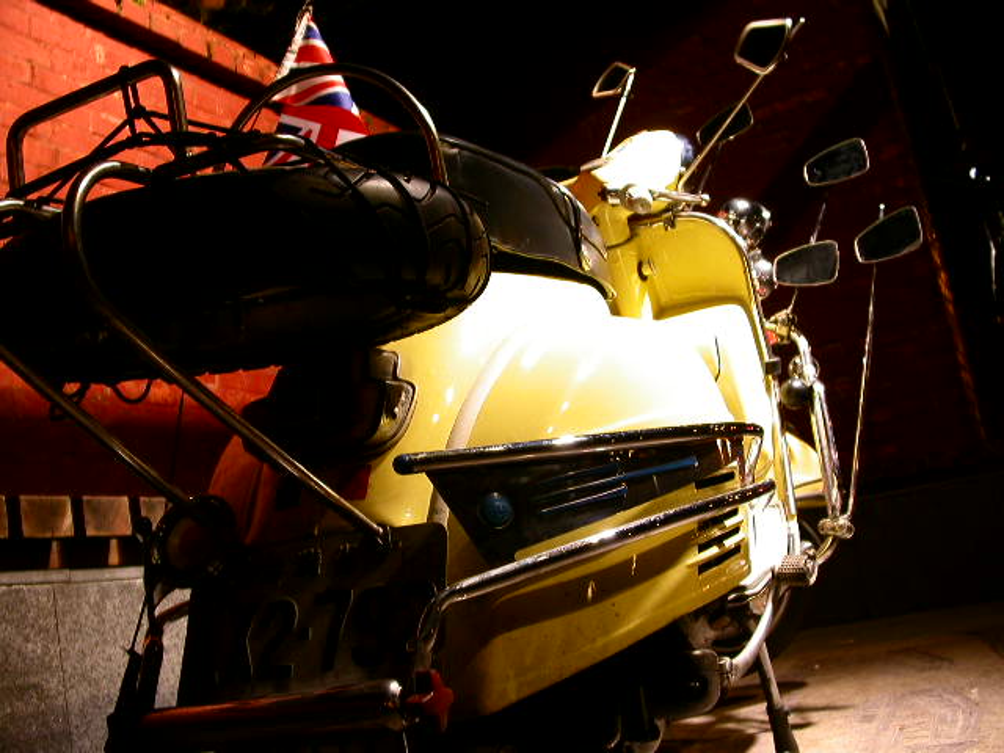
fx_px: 1102
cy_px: 376
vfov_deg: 37.7
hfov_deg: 49.0
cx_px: 502
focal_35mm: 38
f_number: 2.6
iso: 100
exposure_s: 1/8
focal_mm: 7.85
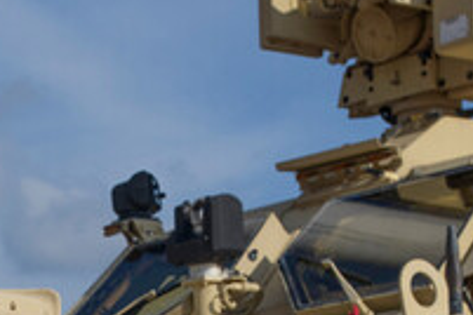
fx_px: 1826
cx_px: -35
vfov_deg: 9.5
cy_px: 515
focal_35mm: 139
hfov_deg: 14.4
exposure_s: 1/3200
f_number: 8
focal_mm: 35
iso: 200
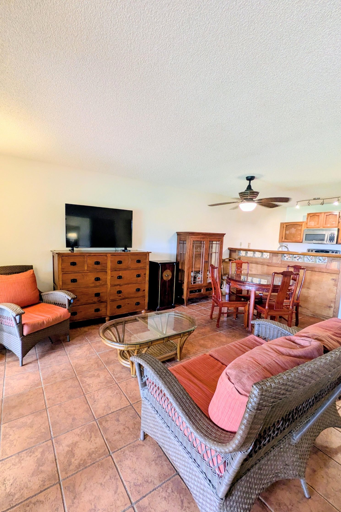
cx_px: 150
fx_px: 213
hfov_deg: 77.0
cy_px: 262
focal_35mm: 15
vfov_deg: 100.4
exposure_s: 1/40
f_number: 2.2
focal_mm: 1.83
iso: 213
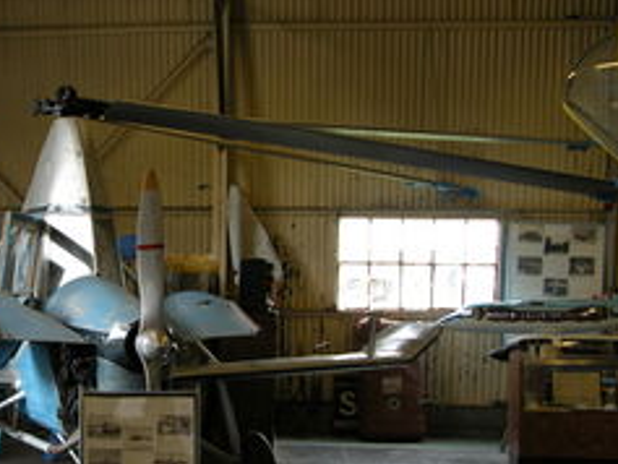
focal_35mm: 59
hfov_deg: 31.6
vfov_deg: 24.8
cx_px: 104
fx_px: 1054
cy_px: 282
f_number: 2.8
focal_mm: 8.9
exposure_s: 1/47.9
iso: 100
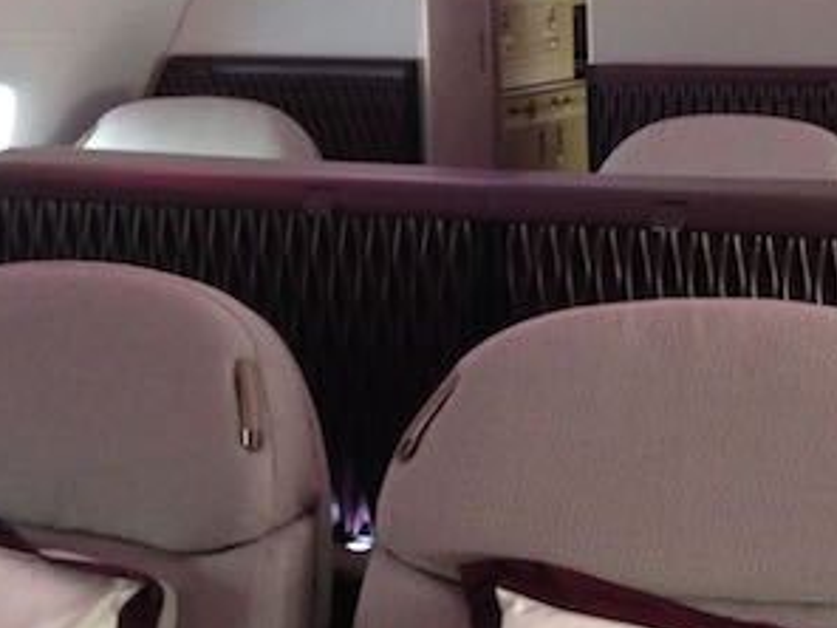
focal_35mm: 78
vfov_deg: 18.8
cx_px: 749
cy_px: 205
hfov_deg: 24.3
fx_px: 1886
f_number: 2.4
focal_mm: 4.12
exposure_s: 1/20
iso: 250
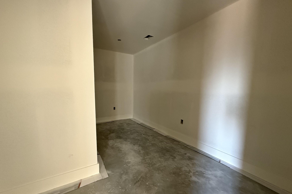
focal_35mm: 15
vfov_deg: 77.3
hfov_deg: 100.4
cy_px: 102
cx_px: 145
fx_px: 122
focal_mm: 2.22
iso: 1000
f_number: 2.2
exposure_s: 1/60
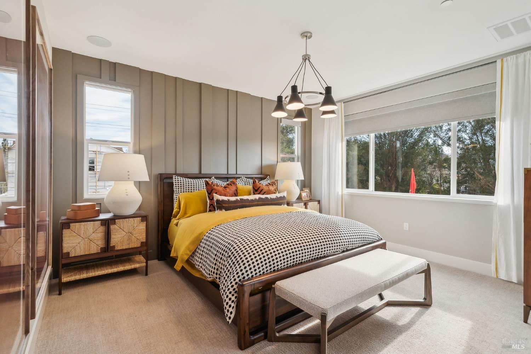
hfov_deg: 96.8
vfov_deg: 73.7
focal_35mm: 16
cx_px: 266
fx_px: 236
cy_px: 177
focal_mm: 16
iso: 200
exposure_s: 1/60
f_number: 5.6
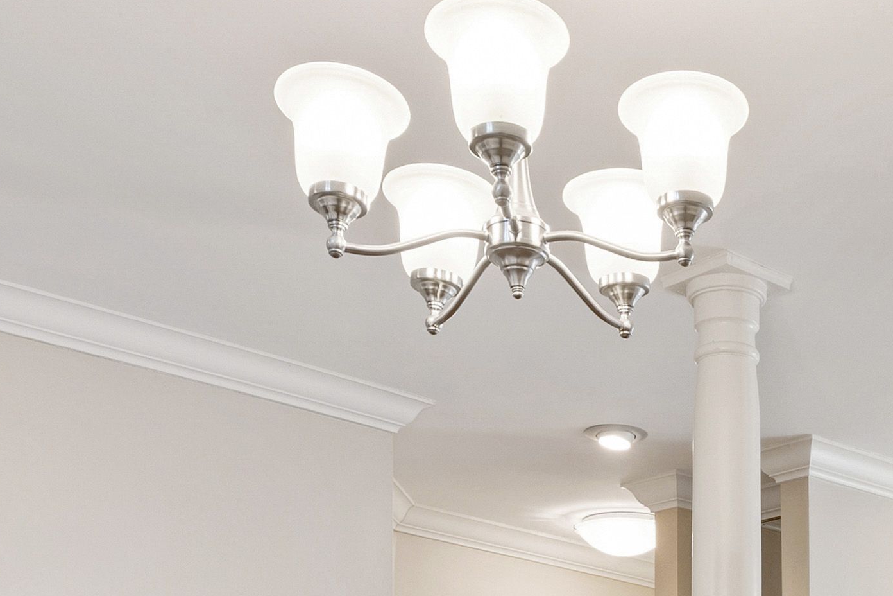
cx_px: 751
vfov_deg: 19.9
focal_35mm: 60
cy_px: 865
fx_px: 1488
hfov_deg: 32.2
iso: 100
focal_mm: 10
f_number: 8
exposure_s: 1.3
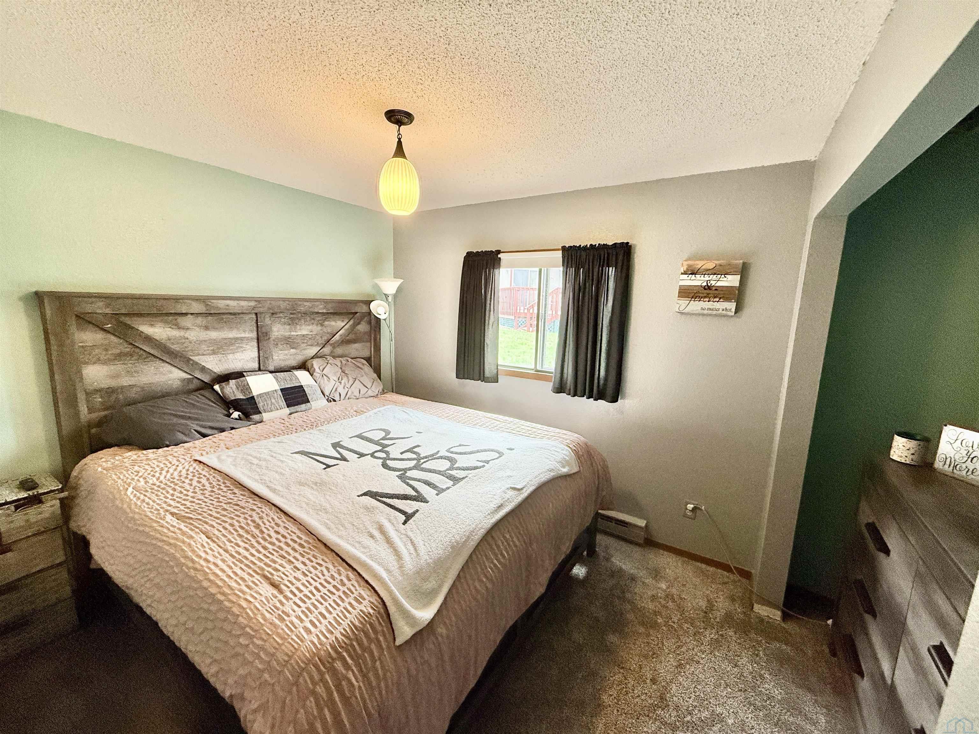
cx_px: 490
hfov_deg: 102.1
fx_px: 396
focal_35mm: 14
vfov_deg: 85.7
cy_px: 367
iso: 200
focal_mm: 2.22
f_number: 2.2
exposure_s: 1/60
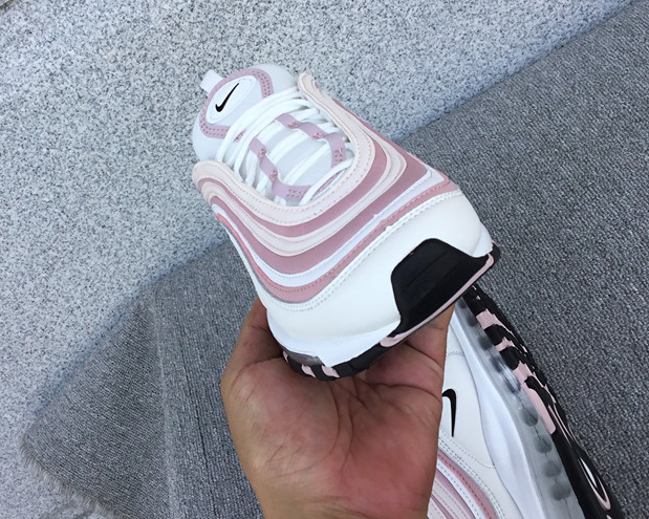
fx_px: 845
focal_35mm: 44
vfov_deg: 34.0
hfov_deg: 41.9
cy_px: 211
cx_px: 277
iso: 25
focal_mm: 3.3
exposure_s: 1/321
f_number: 2.4
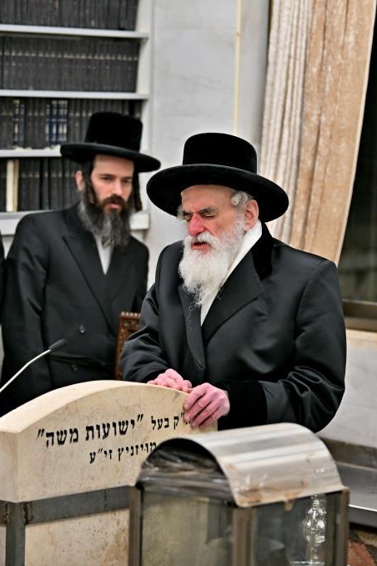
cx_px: 191
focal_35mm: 130
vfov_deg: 15.8
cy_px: 283
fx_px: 2042
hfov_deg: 10.5
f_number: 2.8
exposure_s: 1/200
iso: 320
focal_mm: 86
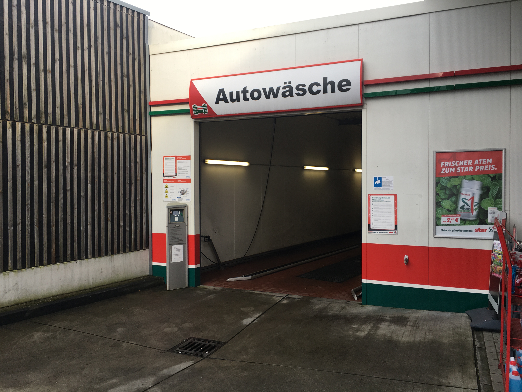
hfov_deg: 61.7
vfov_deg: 48.2
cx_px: 261
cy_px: 196
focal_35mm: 29
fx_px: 437
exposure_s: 1/110
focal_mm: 4.15
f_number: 2.2
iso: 25
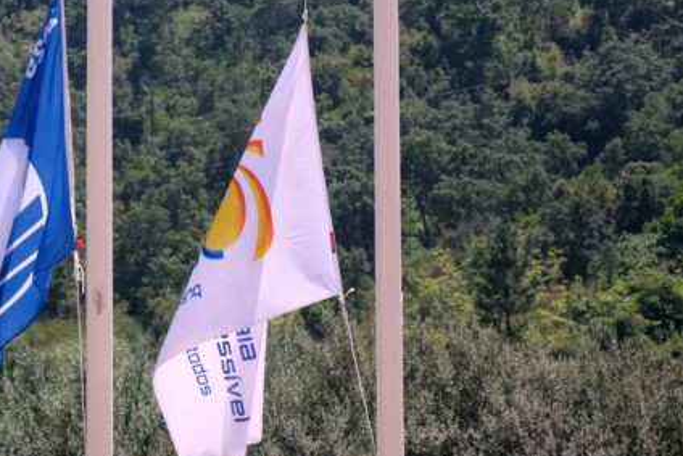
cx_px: 155
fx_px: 3606
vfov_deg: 7.2
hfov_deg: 10.8
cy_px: 171
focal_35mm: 190
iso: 2000
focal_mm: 40.95
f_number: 5.6
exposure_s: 1/800
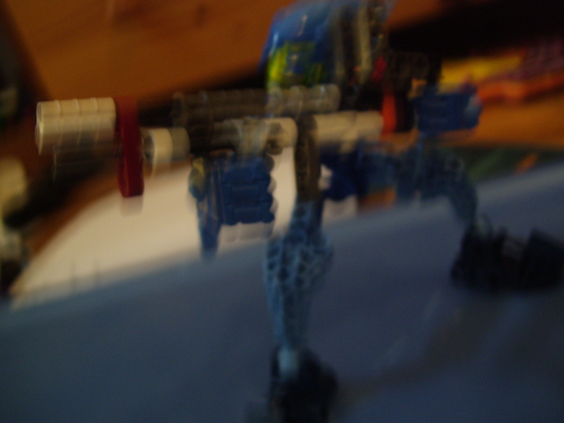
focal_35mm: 36
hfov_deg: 51.4
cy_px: 212
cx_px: 282
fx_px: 587
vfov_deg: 39.7
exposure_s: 1/8
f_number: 2.7
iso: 160
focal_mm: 6
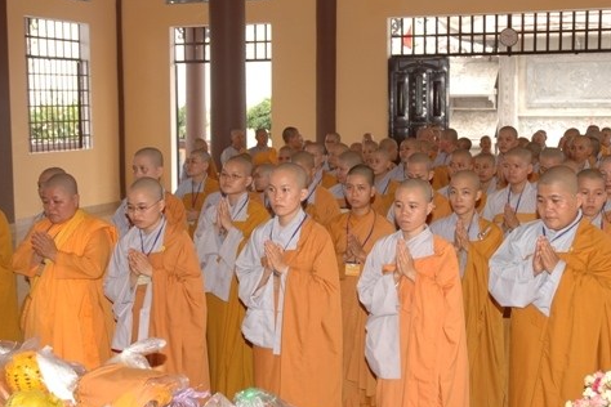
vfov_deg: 24.8
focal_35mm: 55
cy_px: 200
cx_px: 322
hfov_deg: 36.4
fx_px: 928
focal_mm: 27
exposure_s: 1/80
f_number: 4.5
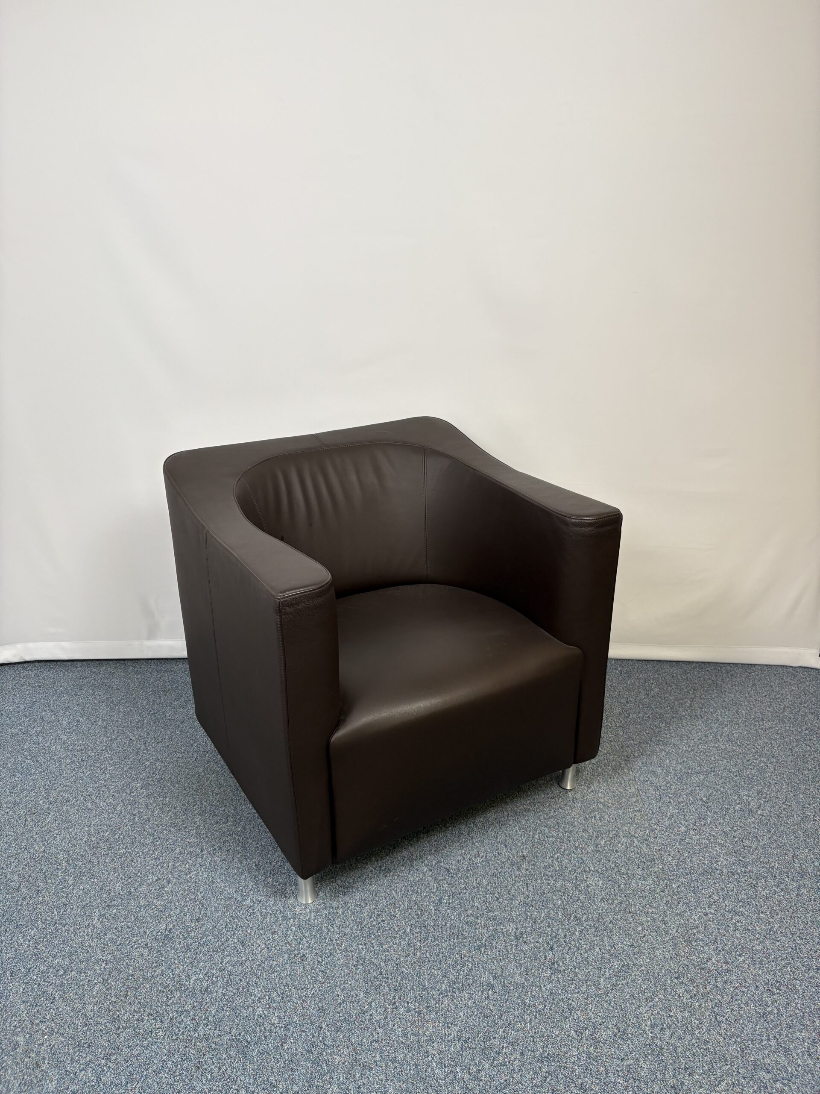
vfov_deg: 67.3
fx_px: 821
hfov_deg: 53.1
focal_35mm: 26
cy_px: 547
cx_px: 410
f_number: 1.6
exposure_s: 1/100
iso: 125
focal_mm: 5.96
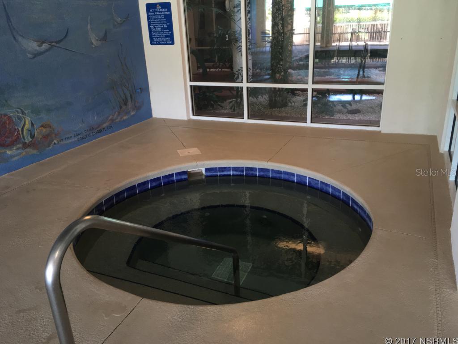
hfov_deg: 61.7
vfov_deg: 48.2
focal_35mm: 29
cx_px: 229
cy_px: 172
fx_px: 384
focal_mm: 4.15
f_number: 2.2
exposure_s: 1/30
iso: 64
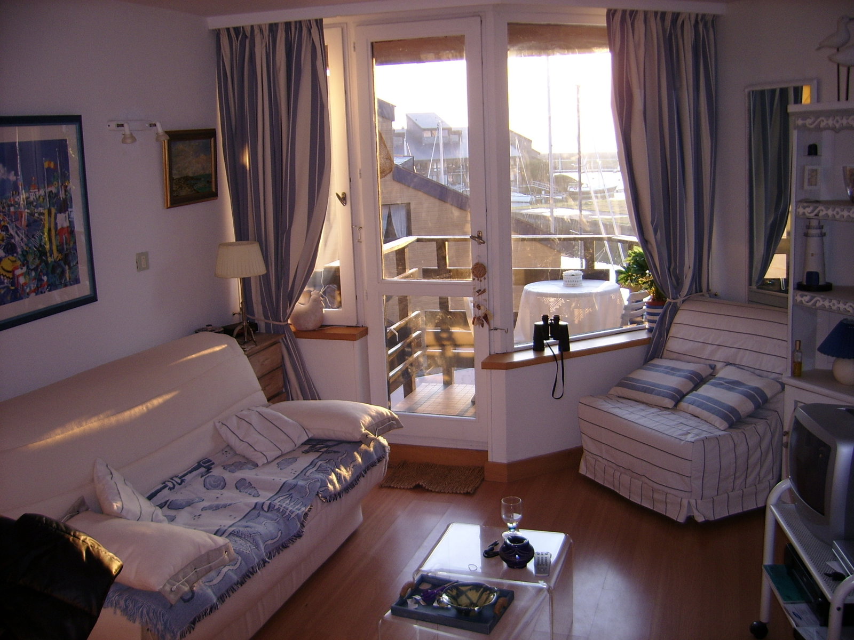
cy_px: 320
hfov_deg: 52.6
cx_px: 427
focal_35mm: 35
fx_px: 863
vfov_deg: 40.7
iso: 50
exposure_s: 1/30
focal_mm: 5.95
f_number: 2.8
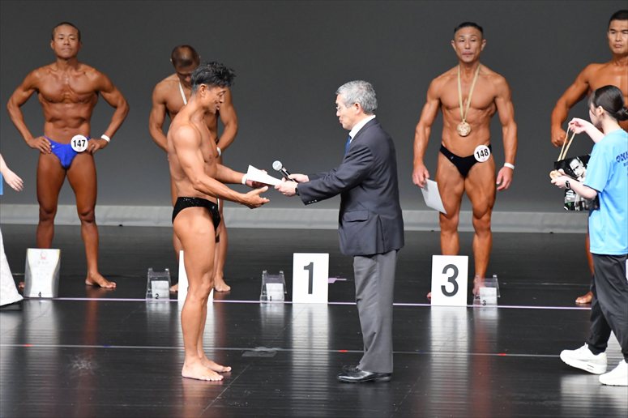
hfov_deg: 6.9
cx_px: 314
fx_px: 5231
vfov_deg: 4.6
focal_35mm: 300
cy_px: 209
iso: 5000
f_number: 5.6
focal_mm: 200
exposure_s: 1/400
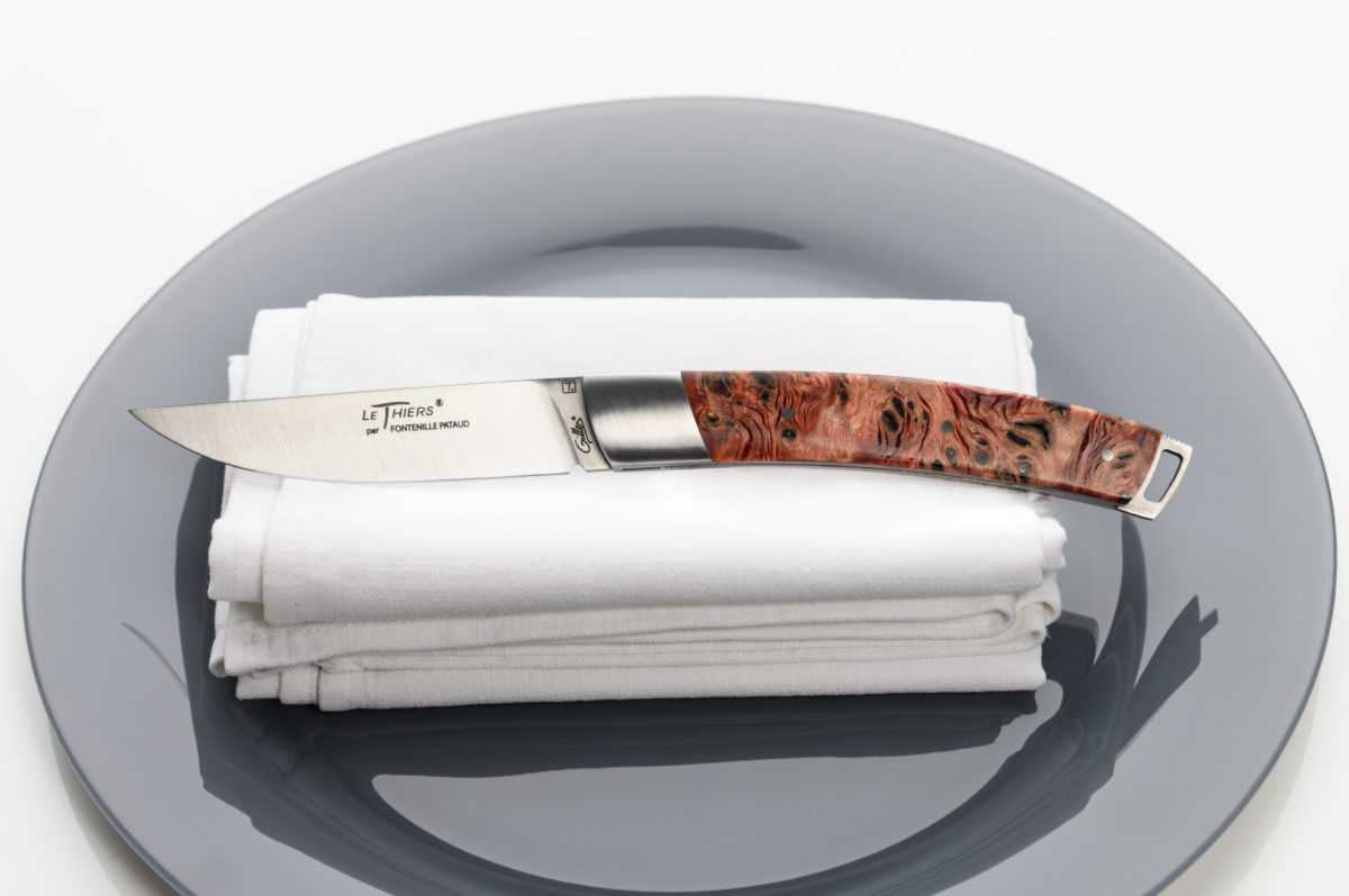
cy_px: 448
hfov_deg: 23.7
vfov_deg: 15.9
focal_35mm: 86
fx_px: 3220
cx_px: 674
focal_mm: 86
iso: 100
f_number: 11
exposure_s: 1/60
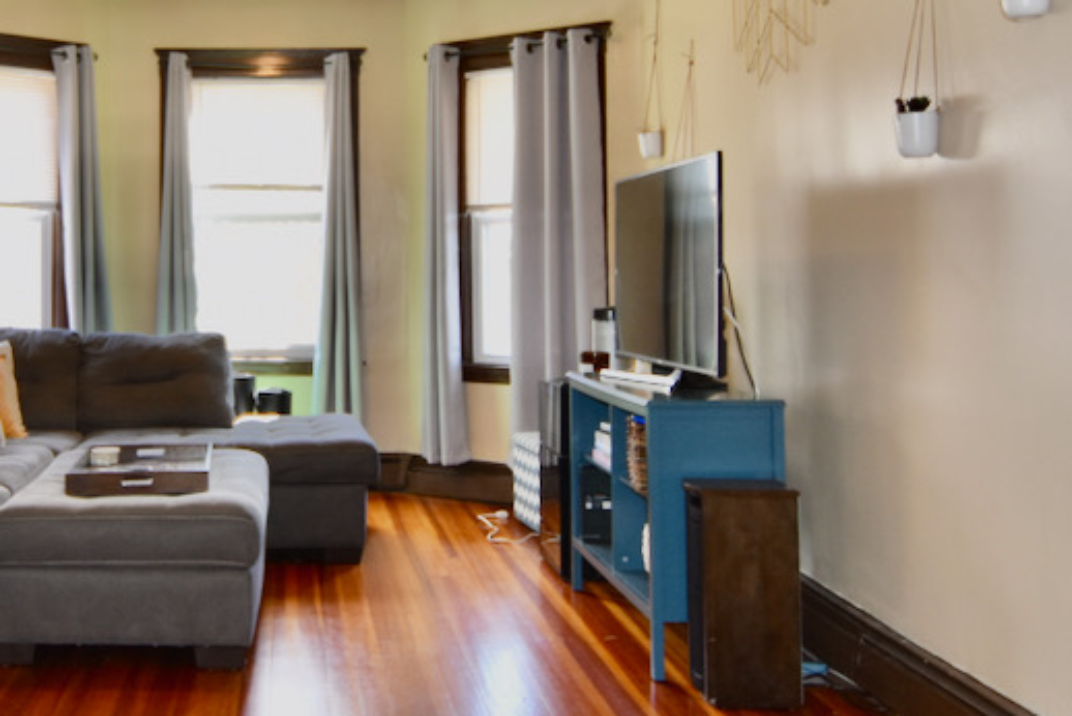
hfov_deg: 44.2
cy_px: 190
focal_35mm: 43
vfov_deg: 31.0
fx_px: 1270
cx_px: 259
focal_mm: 11.5
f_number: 2.8
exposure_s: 1/80
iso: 400
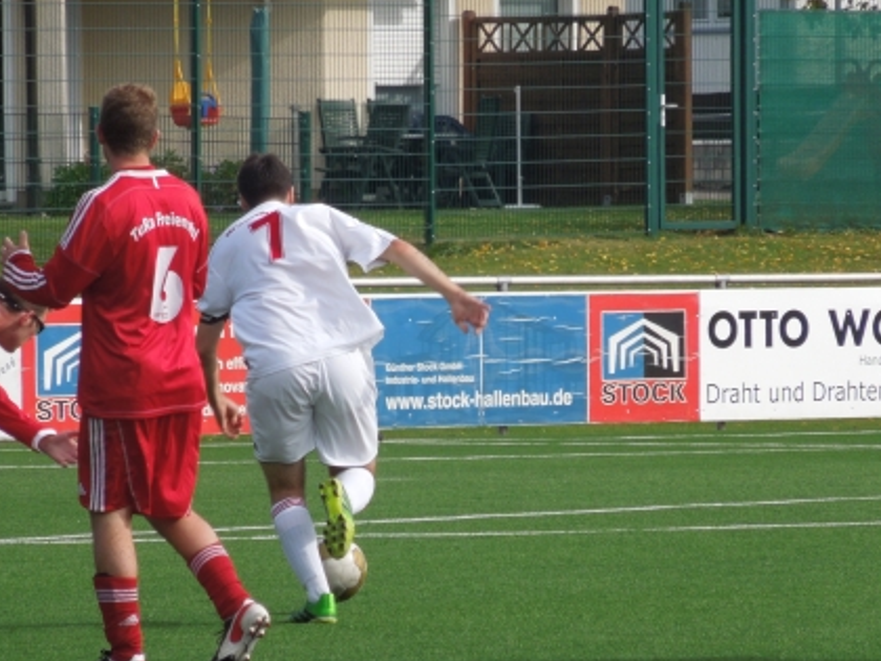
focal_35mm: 437
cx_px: 384
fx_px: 11122
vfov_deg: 3.4
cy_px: 311
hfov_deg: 4.5
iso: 100
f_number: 5.5
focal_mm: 55.1
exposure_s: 1/320
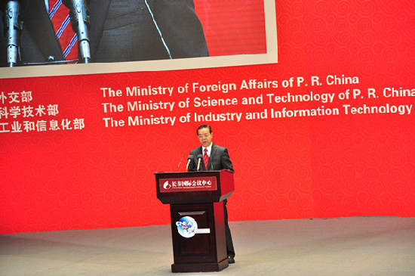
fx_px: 1813
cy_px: 138
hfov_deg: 13.1
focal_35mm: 158
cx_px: 208
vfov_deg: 8.7
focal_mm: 105
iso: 1600
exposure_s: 1/80
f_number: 5.6
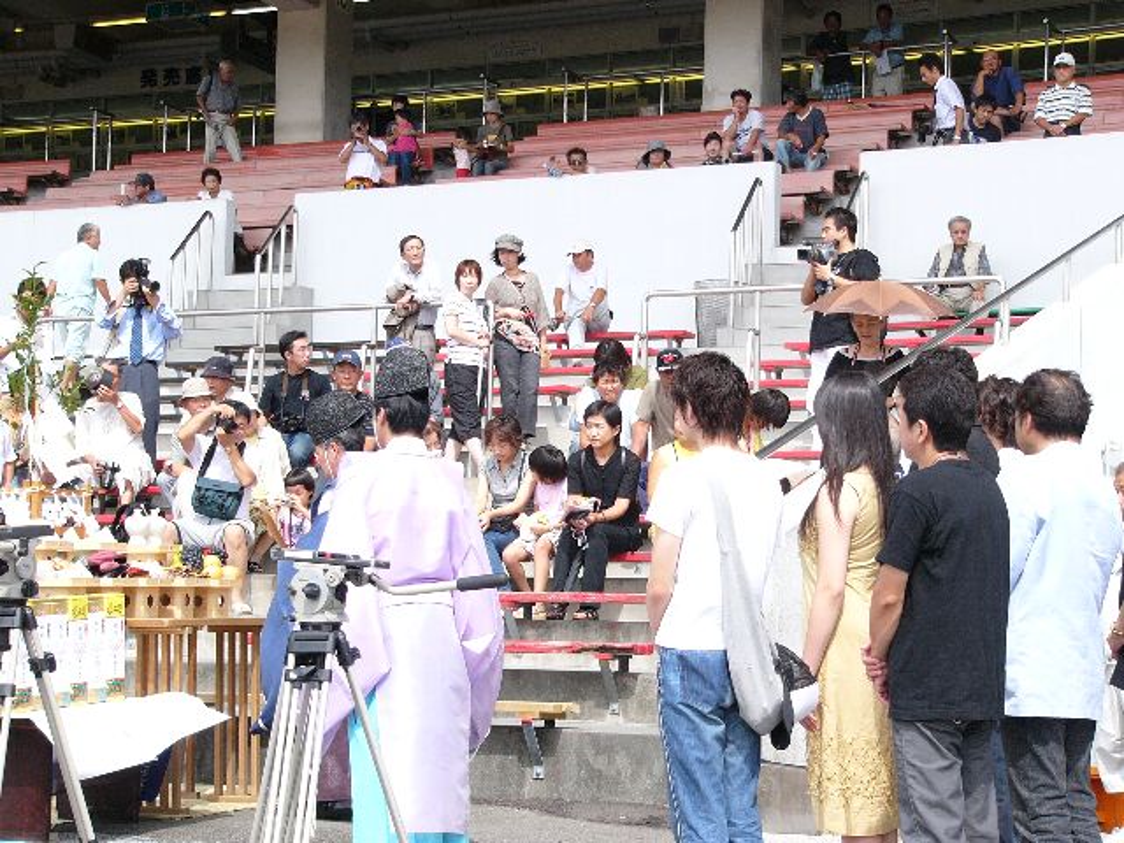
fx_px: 2370
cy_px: 422
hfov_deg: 26.7
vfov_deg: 20.2
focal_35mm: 73
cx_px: 562
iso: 100
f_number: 2.8
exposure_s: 1/1000
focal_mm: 12.2
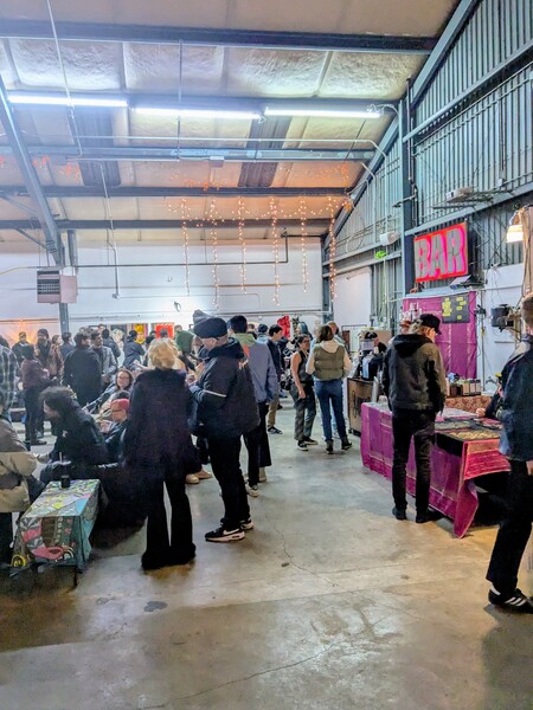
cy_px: 355
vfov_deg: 65.3
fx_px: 554
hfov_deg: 51.4
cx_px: 266
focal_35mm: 27
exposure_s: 1/120
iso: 363
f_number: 1.73
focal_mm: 4.38
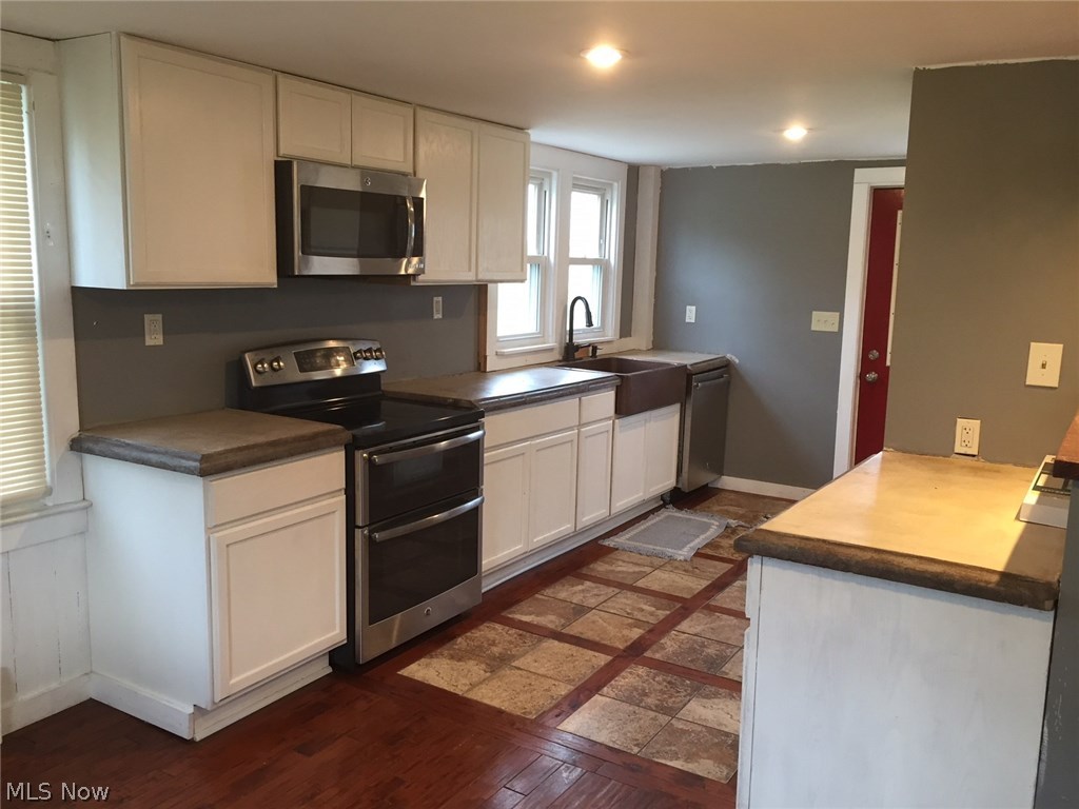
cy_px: 404
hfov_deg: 61.7
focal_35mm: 29
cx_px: 540
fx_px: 904
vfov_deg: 48.2
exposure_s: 1/30
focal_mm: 4.15
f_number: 2.2
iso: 80
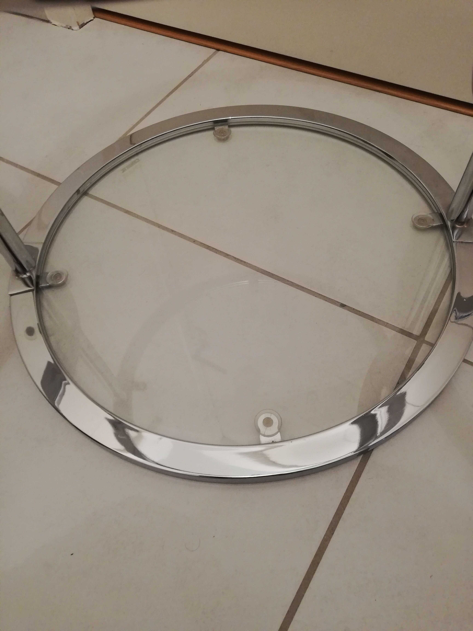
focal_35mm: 26
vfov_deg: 67.3
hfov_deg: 53.1
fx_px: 474
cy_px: 316
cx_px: 236
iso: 400
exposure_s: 1/33.3
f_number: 2.2
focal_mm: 3.81
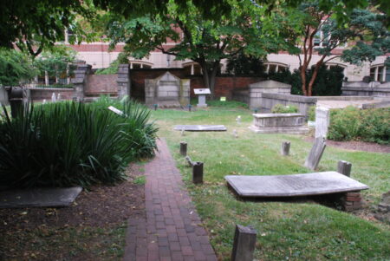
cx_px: 195
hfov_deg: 57.2
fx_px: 358
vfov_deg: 40.1
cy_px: 130
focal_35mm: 33
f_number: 4
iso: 200
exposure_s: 1/60
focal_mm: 22
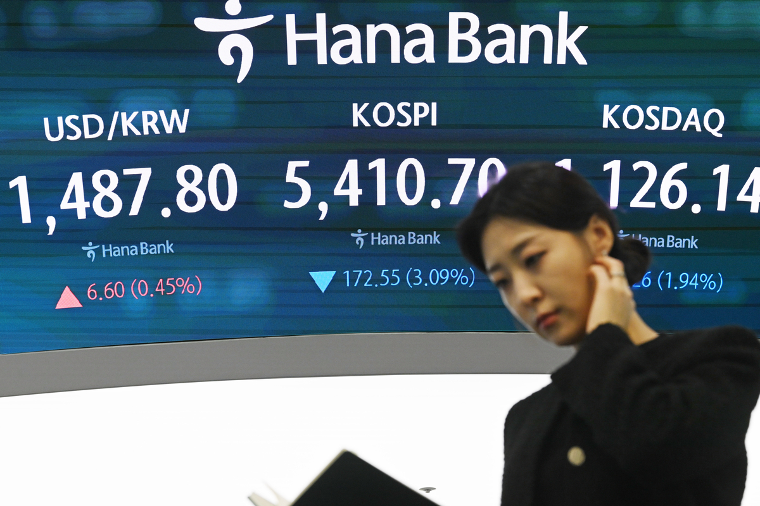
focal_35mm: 95
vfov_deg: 14.4
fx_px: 2005
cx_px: 380
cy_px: 253
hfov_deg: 21.5
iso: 3200
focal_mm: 95
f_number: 8
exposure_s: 1/250
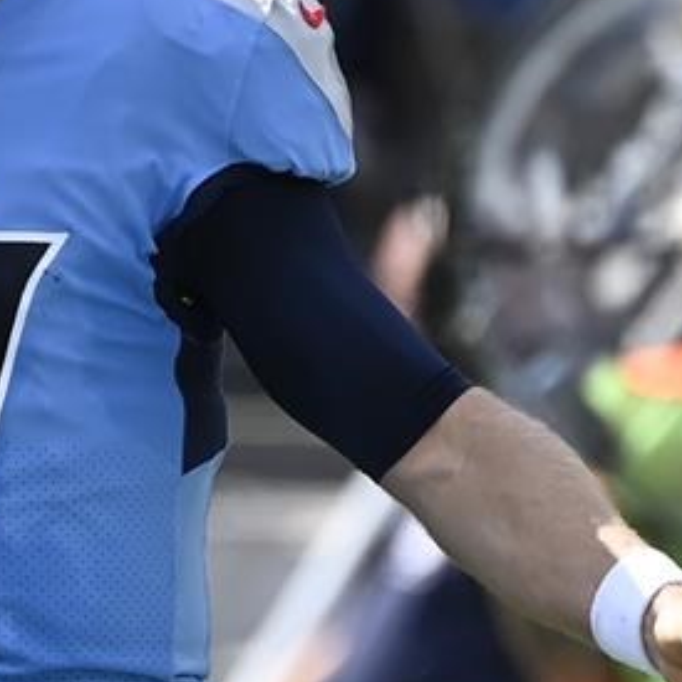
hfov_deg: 1.1
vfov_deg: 1.1
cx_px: -630
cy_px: 463
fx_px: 34416
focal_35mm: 1544
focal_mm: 390
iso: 500
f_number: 4
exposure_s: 1/3200
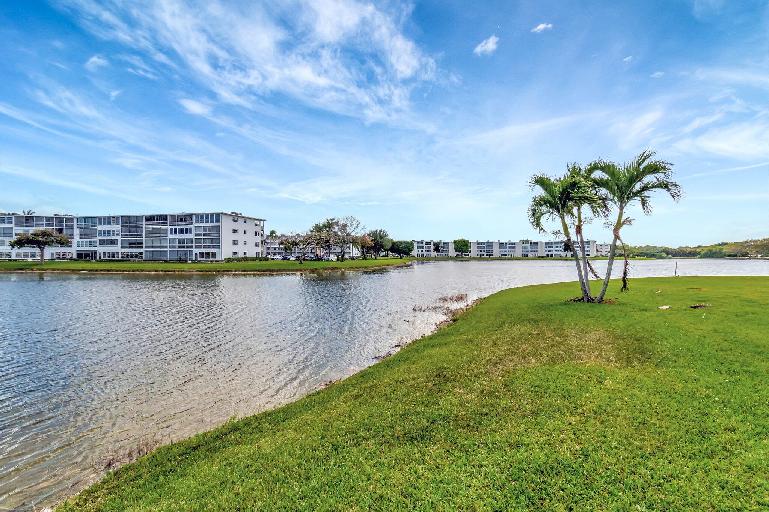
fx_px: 320
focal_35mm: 15
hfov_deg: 100.4
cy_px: 256
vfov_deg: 77.3
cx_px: 384
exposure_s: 1/4000
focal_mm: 10
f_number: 8
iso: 1100
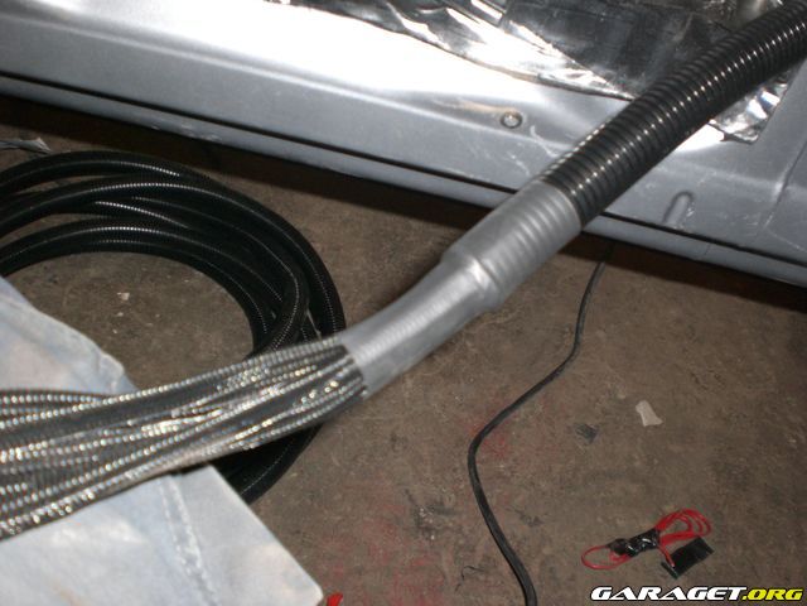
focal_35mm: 38
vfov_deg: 37.7
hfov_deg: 49.0
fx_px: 886
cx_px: 404
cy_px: 303
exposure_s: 1/60
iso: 200
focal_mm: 6.3
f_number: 3.1
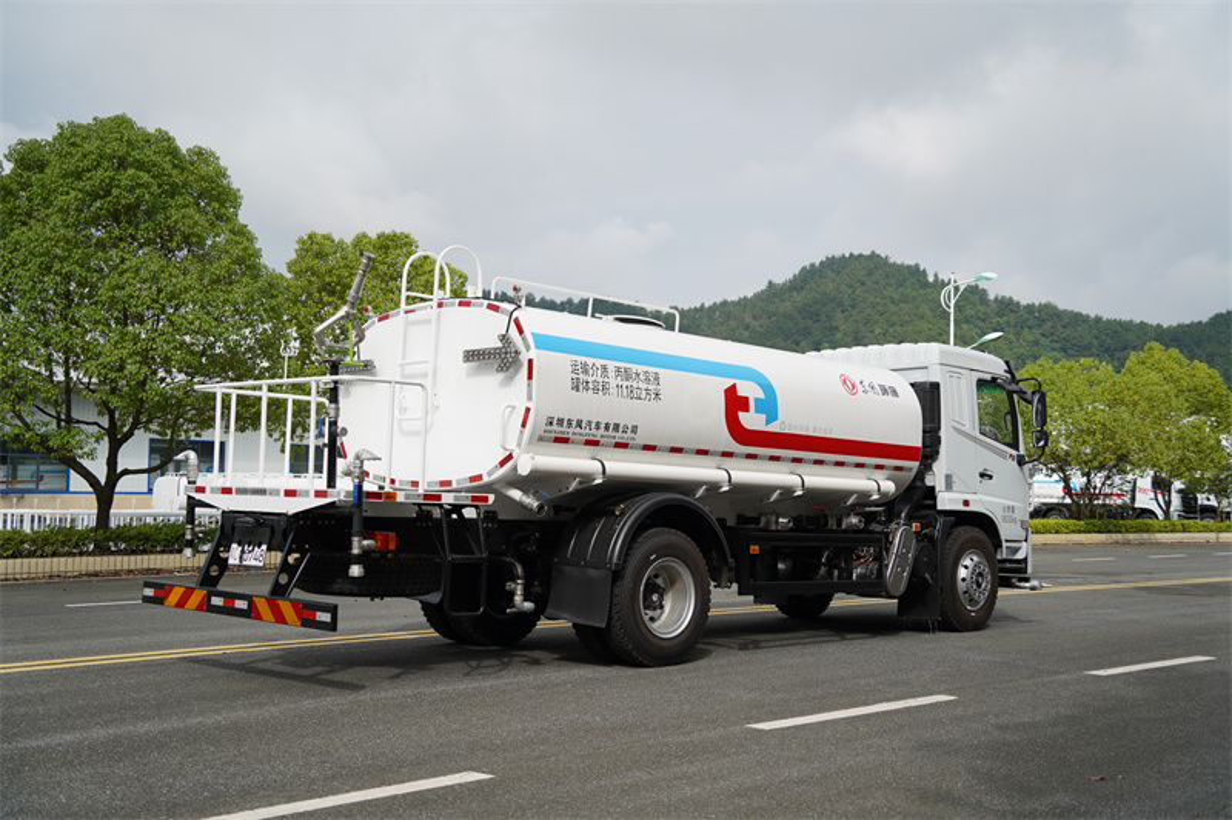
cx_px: 616
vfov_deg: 34.2
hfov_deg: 49.6
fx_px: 1334
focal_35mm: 39
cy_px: 410
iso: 100
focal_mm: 39
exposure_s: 1/1600
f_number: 3.2
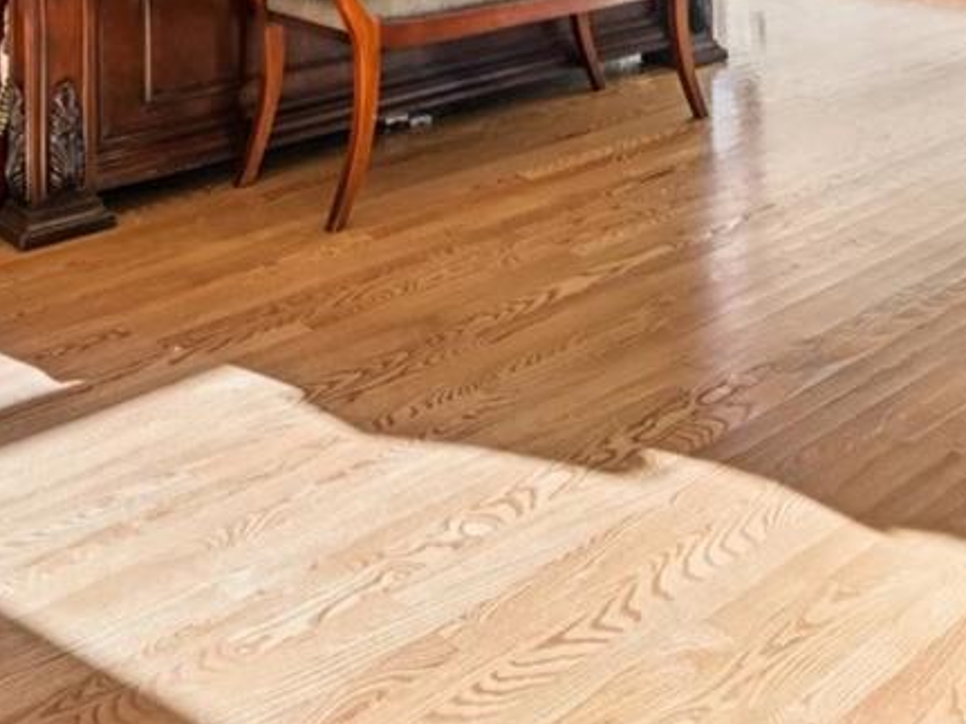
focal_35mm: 50
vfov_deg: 23.9
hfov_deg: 37.4
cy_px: -321
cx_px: 713
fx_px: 1395
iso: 160
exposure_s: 1/15
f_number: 8
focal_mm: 14
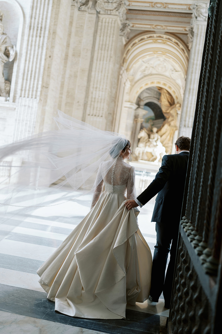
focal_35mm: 35
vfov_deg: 54.4
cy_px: 167
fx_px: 324
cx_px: 111
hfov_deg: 37.9
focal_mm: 35
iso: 100
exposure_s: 1/200
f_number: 1.4
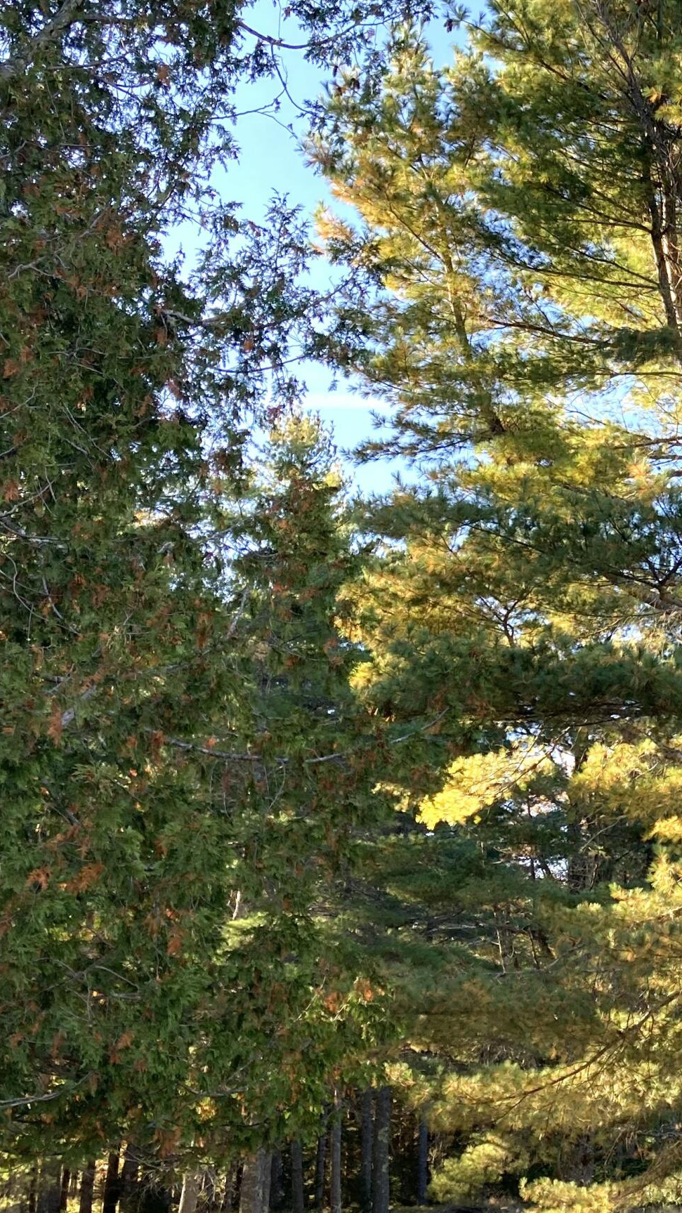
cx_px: 843
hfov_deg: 20.9
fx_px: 1704
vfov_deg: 39.2
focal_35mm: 53
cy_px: 563
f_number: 1.8
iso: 20
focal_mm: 3.99
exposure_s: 1/315
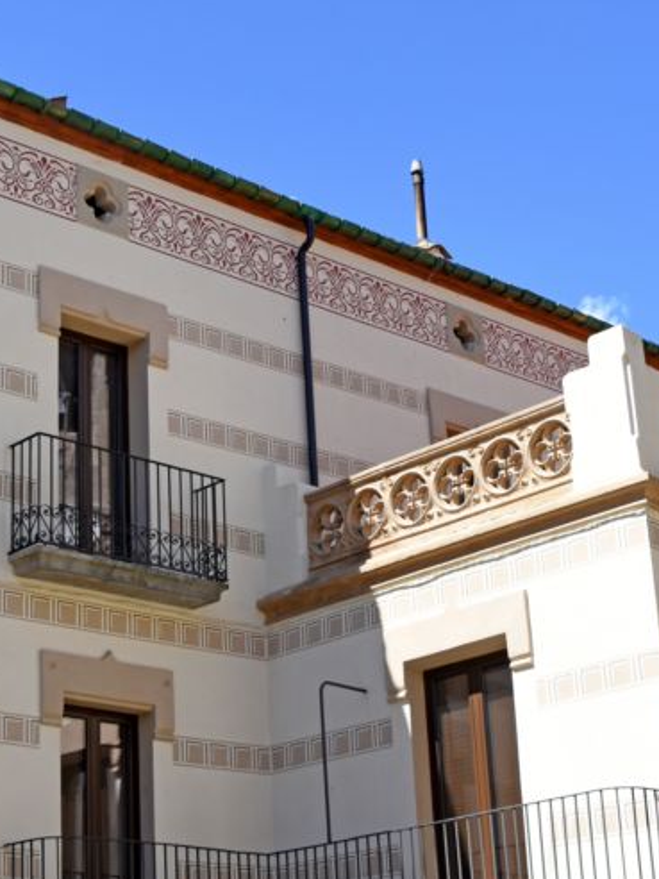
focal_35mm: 72
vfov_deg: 27.0
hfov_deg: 20.4
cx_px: 273
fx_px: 1828
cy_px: 427
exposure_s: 1/400
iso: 250
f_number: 10
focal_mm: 24
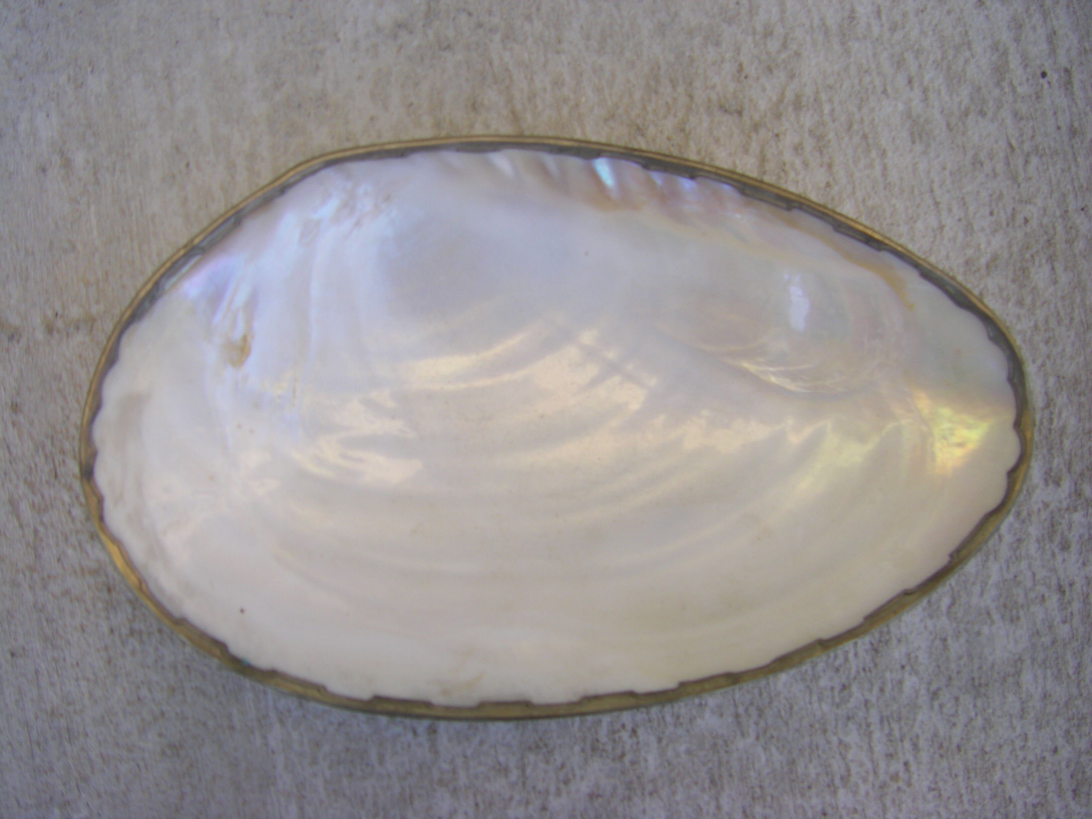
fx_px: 1199
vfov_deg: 37.7
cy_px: 410
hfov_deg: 49.0
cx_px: 546
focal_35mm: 38
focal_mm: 6.3
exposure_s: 1/80
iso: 64
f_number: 3.5
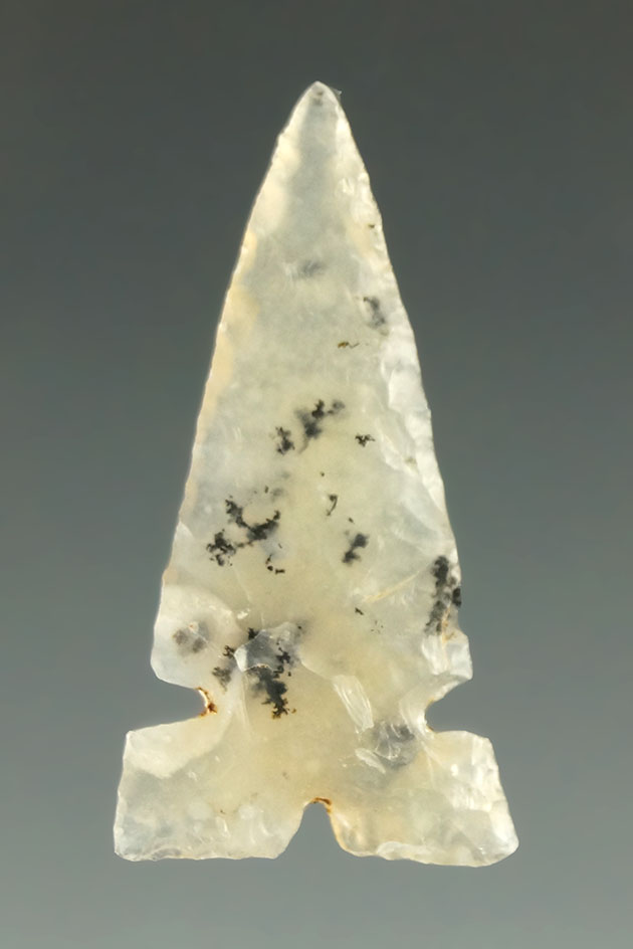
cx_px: 316
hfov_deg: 16.6
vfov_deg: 24.6
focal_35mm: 82
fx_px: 2174
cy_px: 474
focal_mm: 55
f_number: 5.6
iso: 1600
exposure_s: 1/100
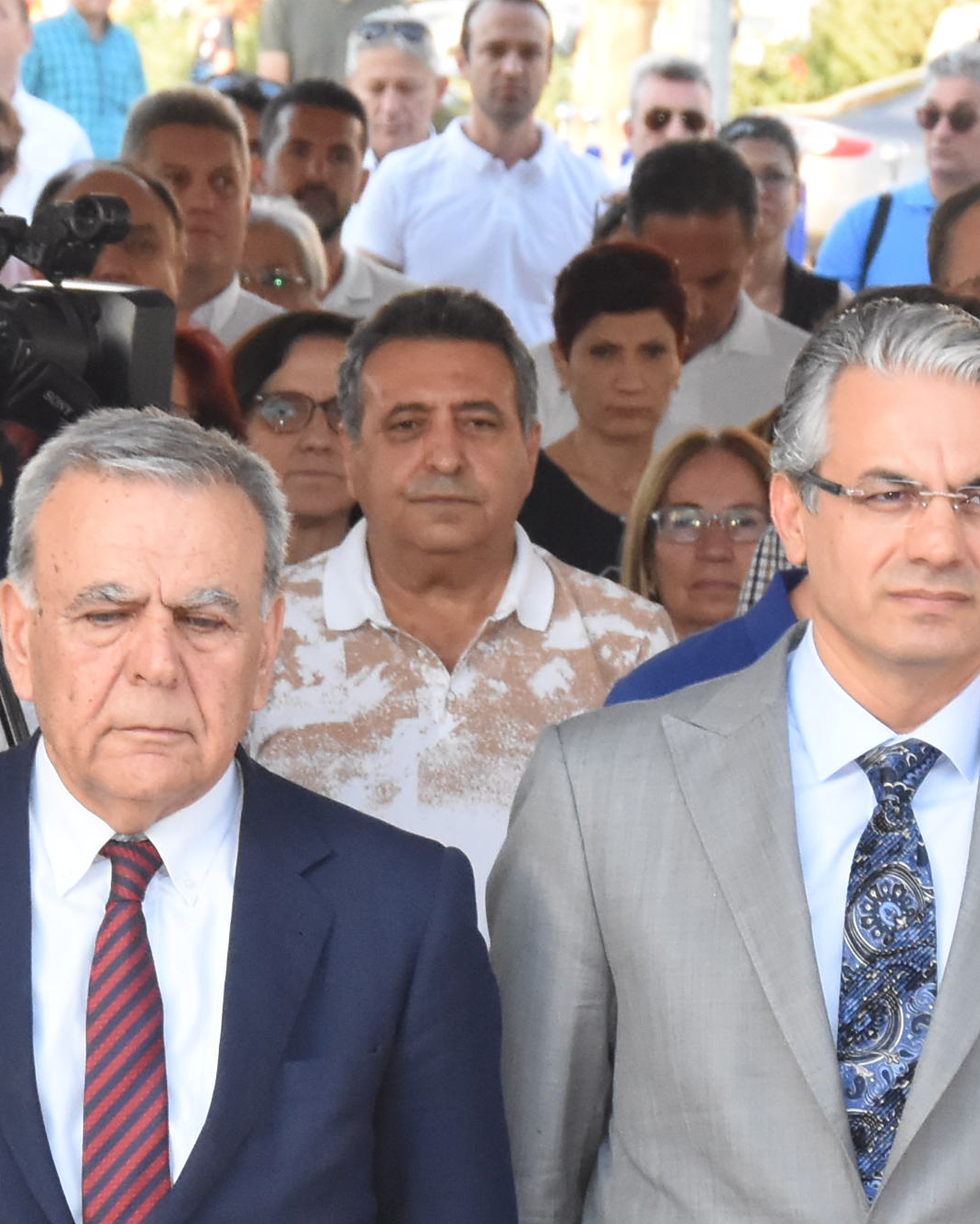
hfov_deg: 4.1
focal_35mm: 382
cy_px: 1022
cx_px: 183
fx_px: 13848
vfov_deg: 5.1
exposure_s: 1/250
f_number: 10
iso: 2500
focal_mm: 80
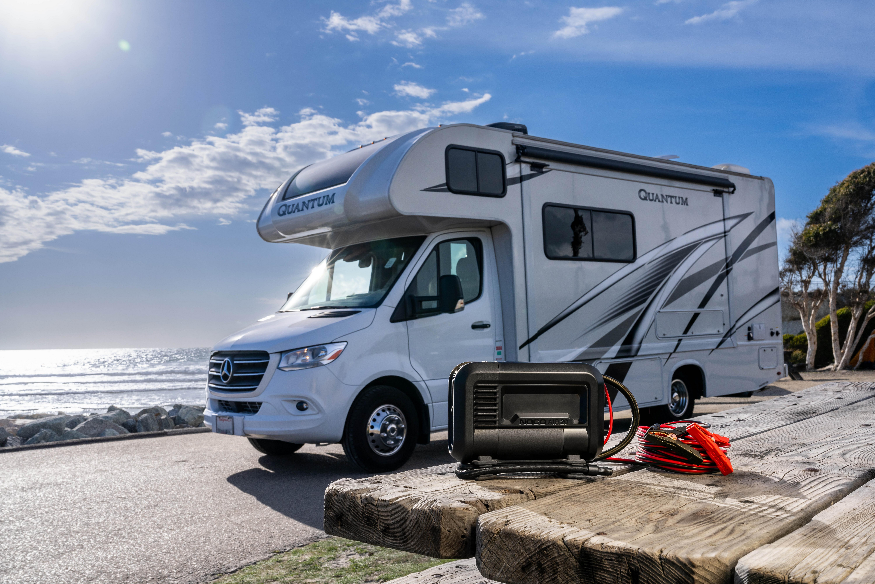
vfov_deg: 38.9
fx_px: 826
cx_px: 438
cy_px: 292
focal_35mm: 34
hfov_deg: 55.8
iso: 125
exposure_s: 1/250
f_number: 14
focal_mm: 34
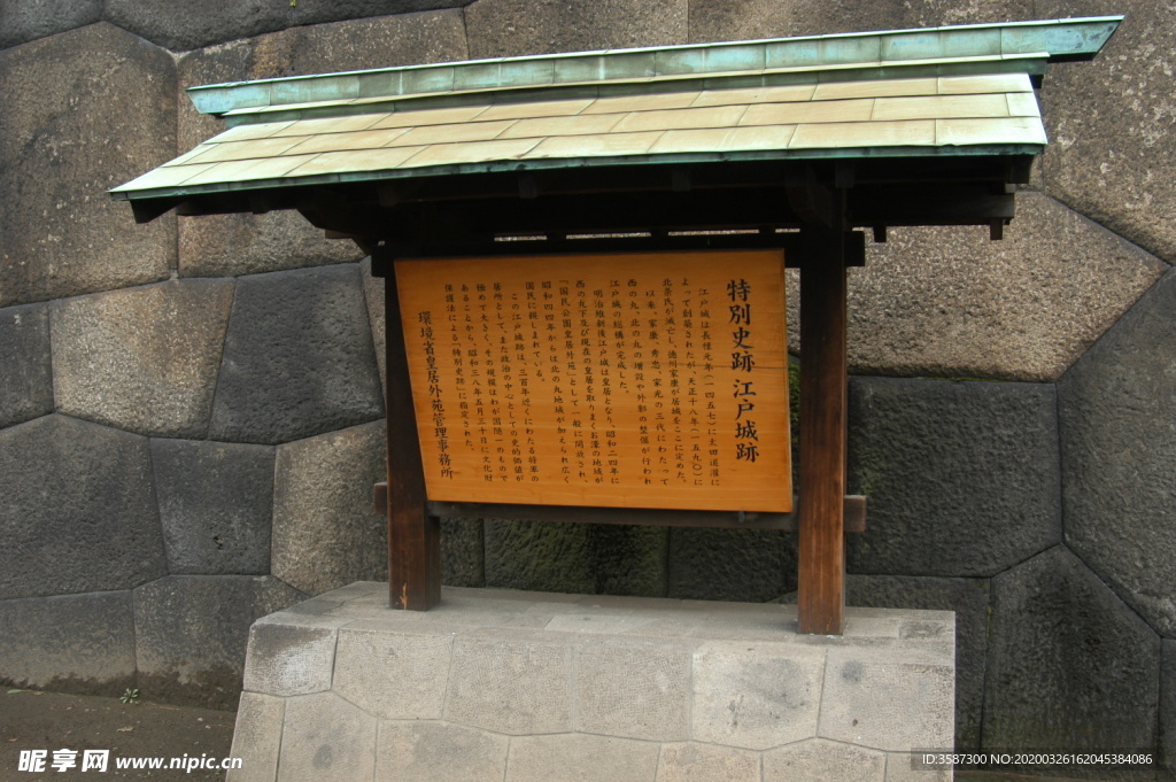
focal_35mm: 36
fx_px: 1175
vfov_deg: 36.8
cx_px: 588
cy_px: 391
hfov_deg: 53.2
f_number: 6.3
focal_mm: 24
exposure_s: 1/125
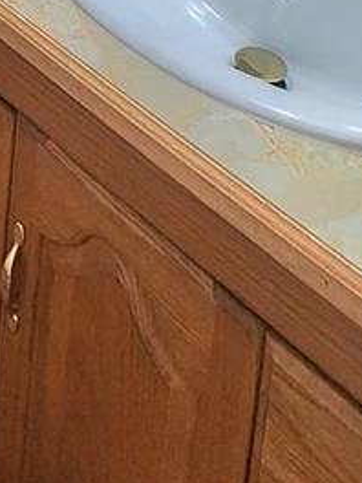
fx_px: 823
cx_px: -133
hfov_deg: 21.8
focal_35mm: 59
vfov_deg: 20.7
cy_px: -417
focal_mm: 2.2
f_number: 2.2
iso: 250
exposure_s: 1/60.2
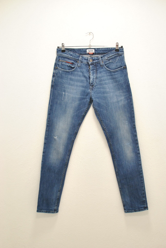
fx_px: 362
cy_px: 124
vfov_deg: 37.8
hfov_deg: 25.8
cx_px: 83
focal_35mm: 52
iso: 800
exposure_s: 1/125
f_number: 4
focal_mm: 35
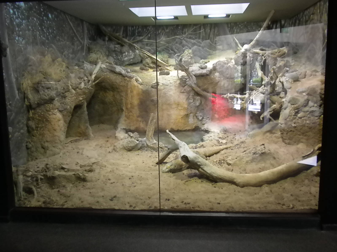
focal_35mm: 37
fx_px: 360
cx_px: 168
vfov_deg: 38.7
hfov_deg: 50.1
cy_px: 126
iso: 642
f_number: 3.5
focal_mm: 6.6
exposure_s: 1/60.1
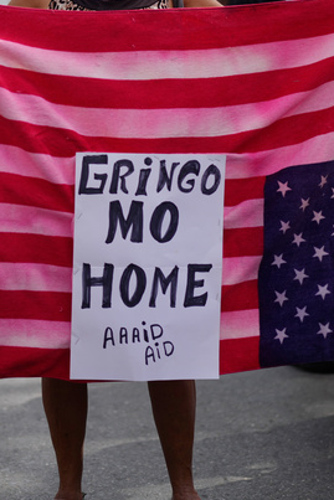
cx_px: 88
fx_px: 1237
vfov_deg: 22.8
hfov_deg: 15.3
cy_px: 189
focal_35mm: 89
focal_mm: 35
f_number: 1.4
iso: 50
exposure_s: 1/1250
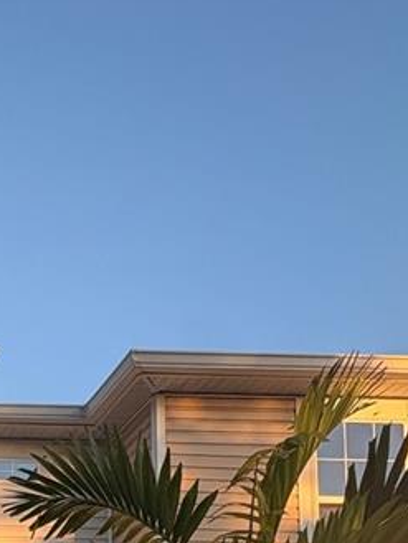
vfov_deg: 28.1
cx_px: -218
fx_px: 801
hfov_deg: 22.8
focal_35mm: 51
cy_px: 769
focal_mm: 2.22
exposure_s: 1/276
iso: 64
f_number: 2.2
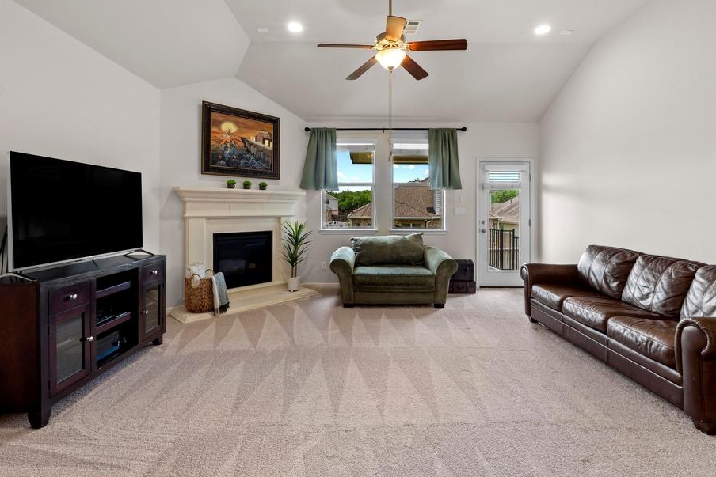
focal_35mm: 17
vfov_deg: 70.3
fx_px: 338
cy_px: 215
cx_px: 364
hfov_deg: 93.3
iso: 250
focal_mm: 10
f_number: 11
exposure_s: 1.6
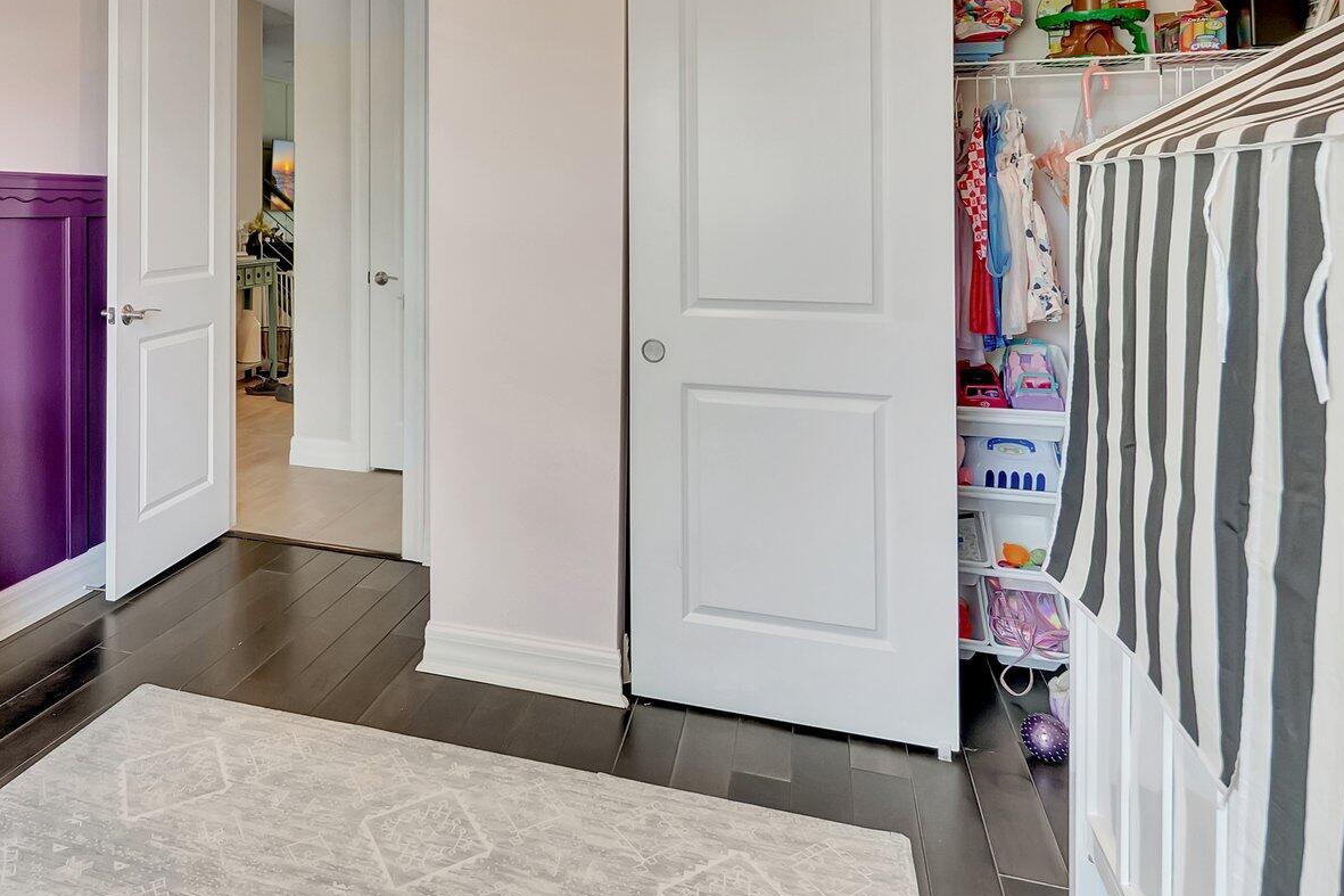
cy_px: 183
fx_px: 970
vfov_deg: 47.0
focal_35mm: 26
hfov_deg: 66.6
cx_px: 399
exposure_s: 1/13
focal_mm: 10
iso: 640
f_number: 8
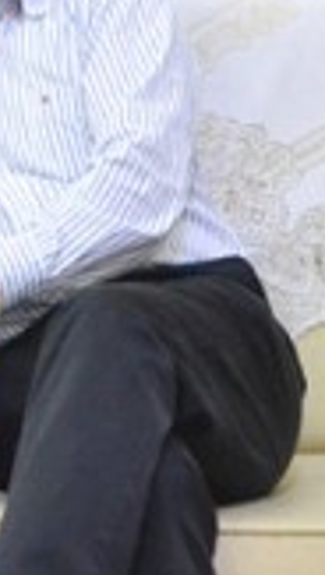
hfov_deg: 5.4
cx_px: -459
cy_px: 300
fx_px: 3301
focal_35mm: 216
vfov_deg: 10.0
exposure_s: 1/80
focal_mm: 34
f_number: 5
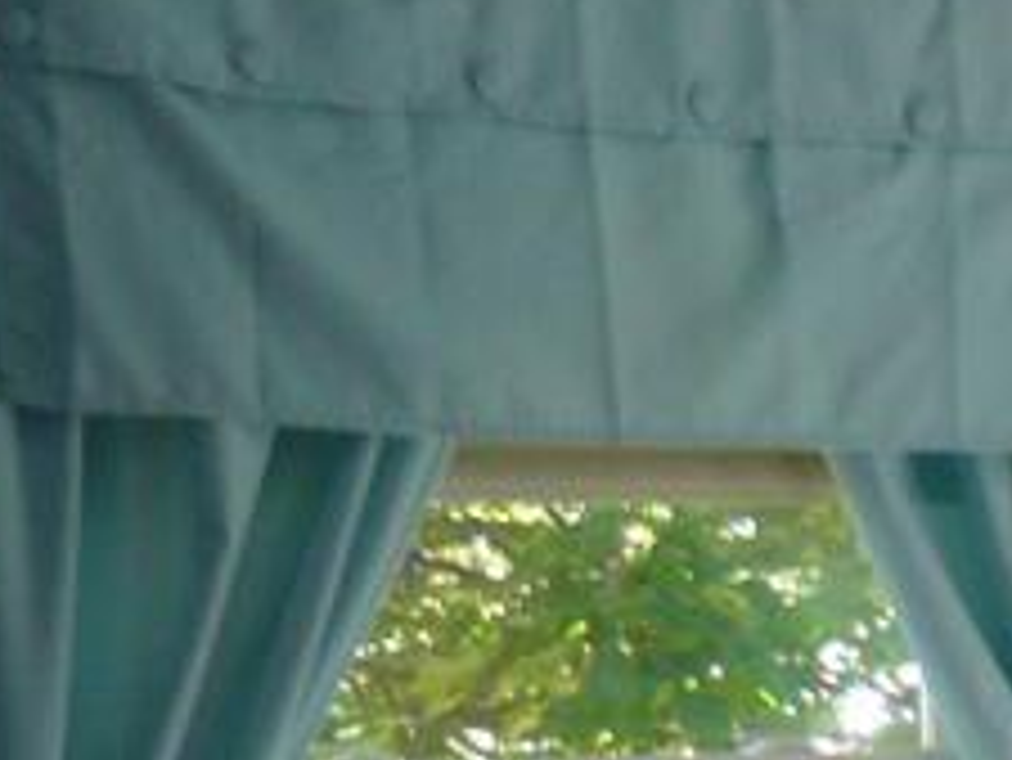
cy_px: 1412
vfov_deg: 8.7
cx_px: 2240
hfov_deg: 10.7
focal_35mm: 164
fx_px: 4797
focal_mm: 6
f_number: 2.8
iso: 160
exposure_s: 1/30
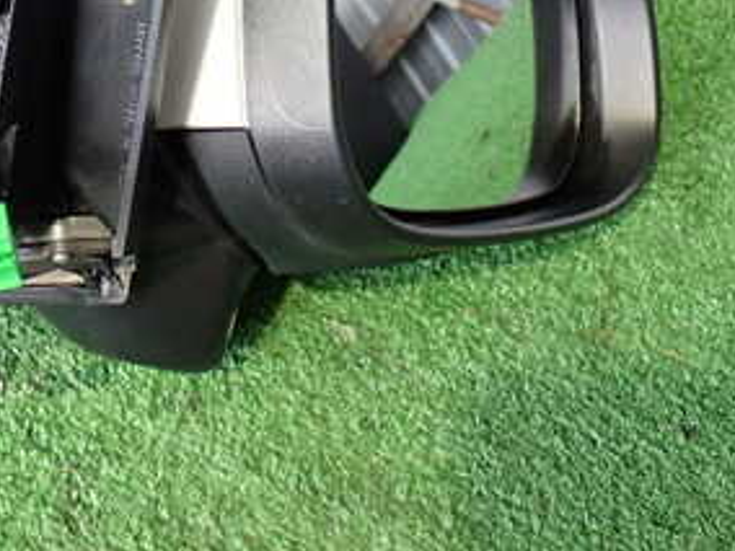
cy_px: 83
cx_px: 67
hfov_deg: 24.9
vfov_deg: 19.1
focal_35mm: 76
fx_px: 1614
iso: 640
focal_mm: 6.37
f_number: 2.5
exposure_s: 1/40
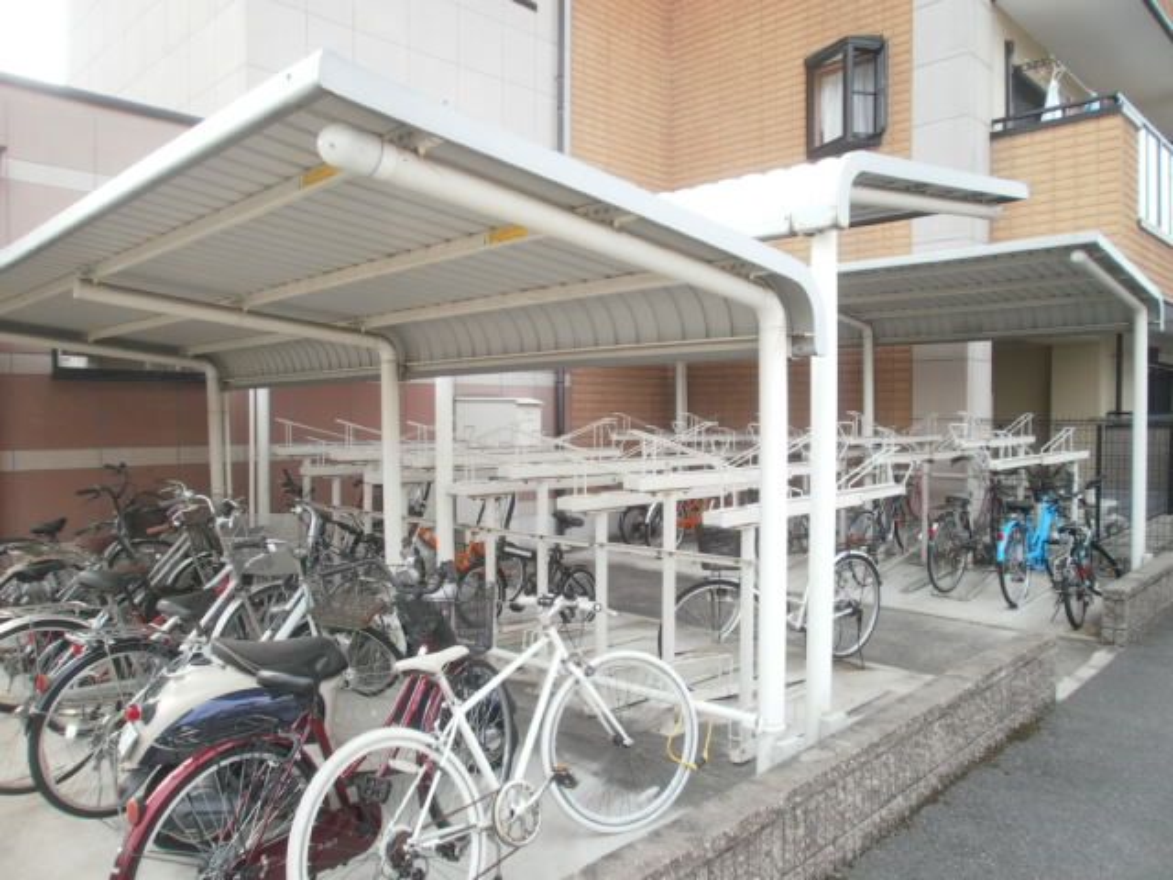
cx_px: 586
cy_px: 440
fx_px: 881
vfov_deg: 53.1
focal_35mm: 26
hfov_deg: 67.3
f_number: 2.6
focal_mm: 4.65
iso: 125
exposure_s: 1/250
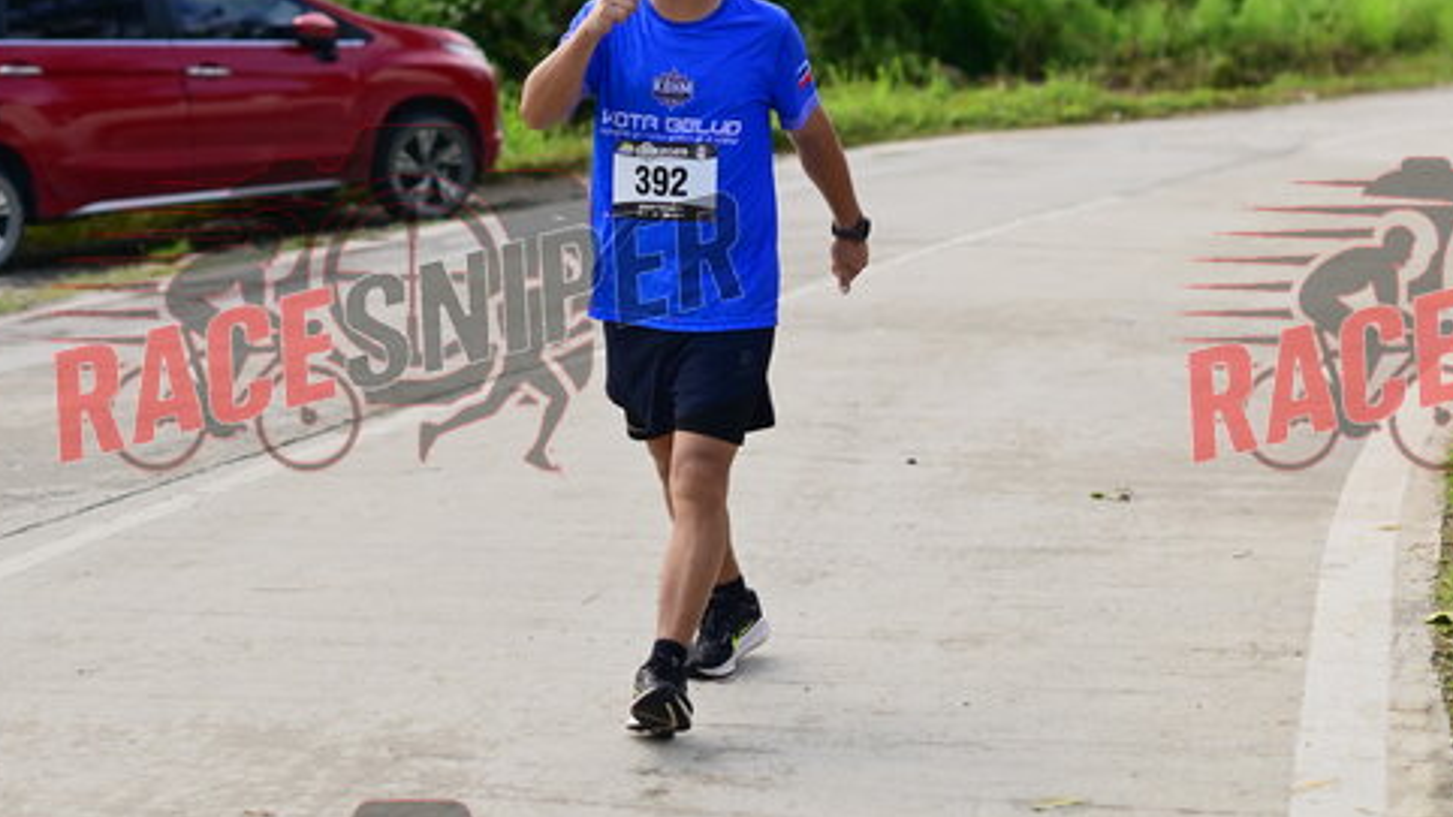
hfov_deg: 24.5
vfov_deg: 13.7
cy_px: 57
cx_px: 663
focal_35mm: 87
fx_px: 3352
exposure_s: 1/3200
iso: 100
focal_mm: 50
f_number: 2
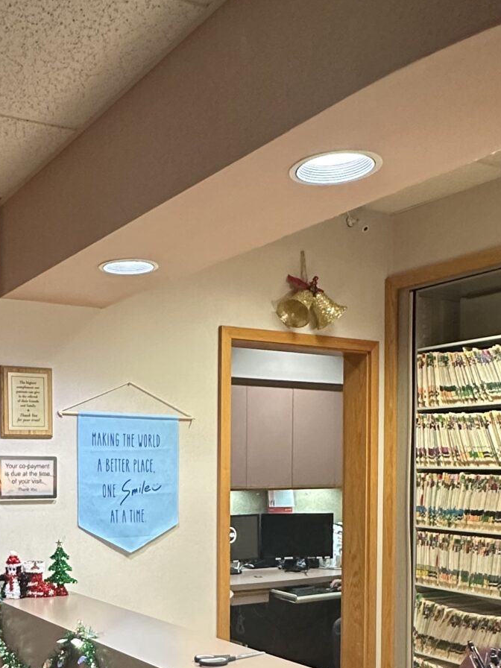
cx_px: 96
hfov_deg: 34.8
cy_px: 493
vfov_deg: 45.3
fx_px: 772
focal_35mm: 40
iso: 400
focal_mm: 2.22
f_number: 2.2
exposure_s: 1/60
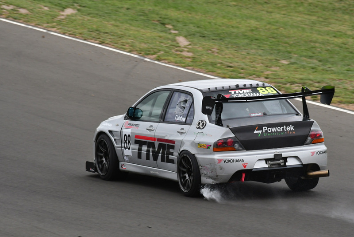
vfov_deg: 2.1
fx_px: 6492
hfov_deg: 3.1
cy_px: 118
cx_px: 177
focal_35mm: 660
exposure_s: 1/640
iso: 800
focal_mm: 440
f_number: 11
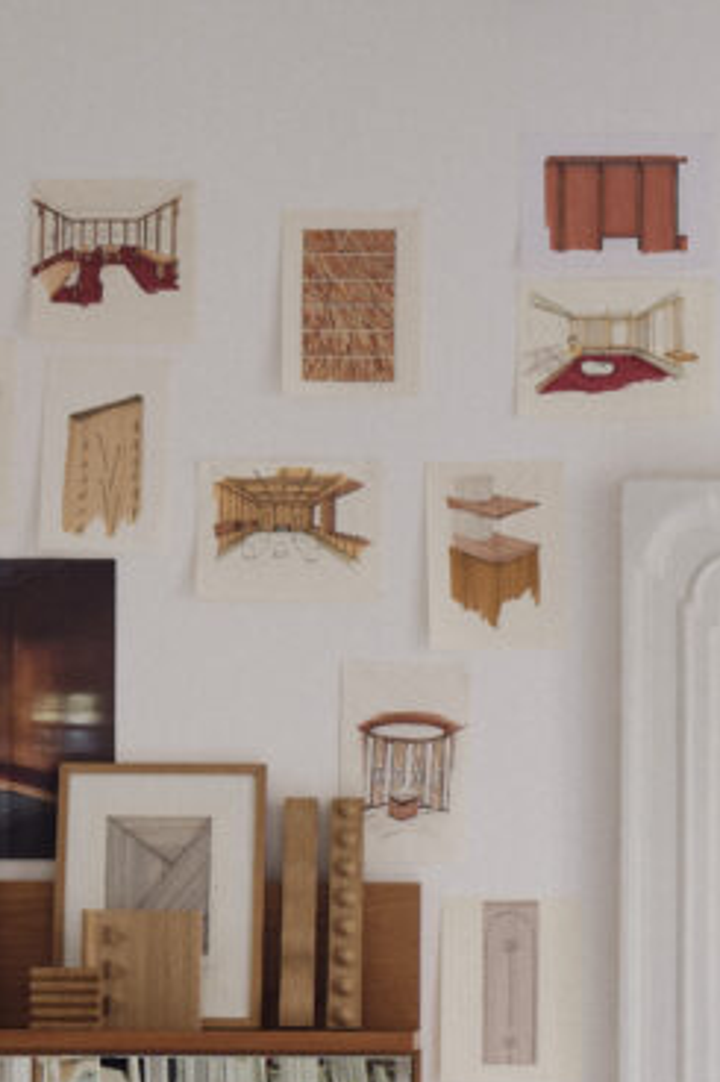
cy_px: 956
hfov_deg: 13.2
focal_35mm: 103
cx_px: 528
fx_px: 3093
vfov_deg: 19.5
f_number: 8
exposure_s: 1/1.69
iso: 125
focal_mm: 24.8
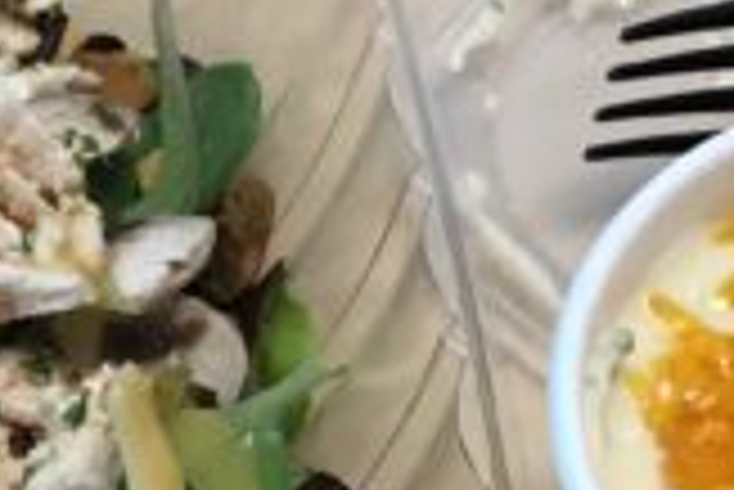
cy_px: 503
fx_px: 2898
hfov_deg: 14.1
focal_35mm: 142
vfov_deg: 9.6
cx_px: -108
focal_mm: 4.15
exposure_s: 1/30
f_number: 2.2
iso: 64
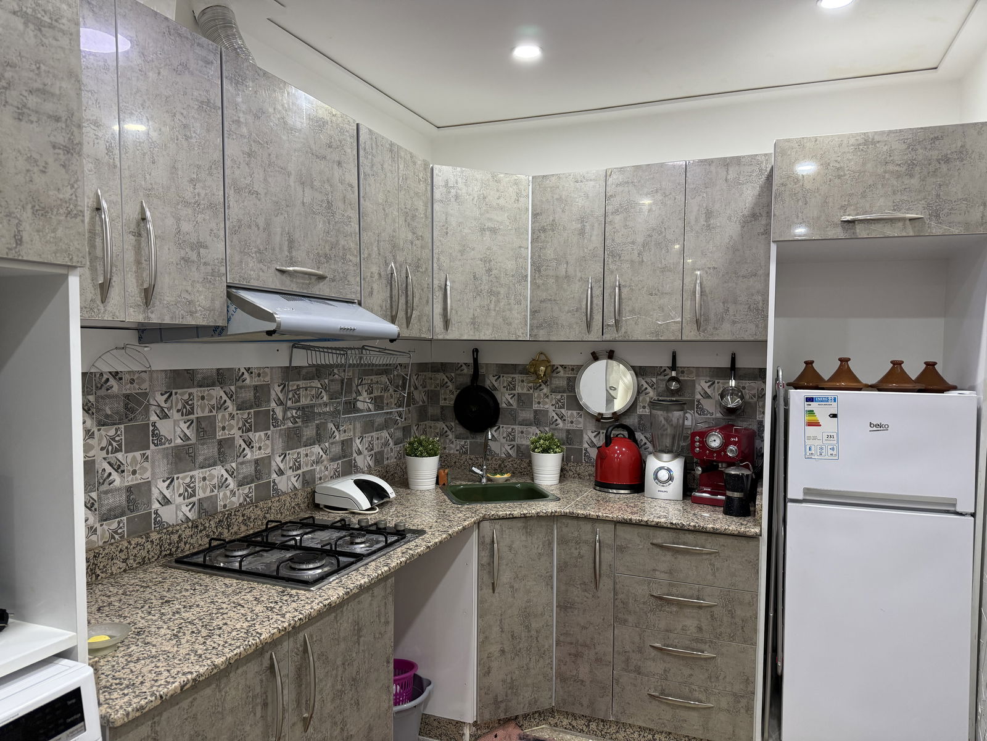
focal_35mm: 24
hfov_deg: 71.6
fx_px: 684
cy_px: 370
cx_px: 494
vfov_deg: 56.8
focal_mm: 6.76
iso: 200
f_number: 1.78
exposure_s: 1/100
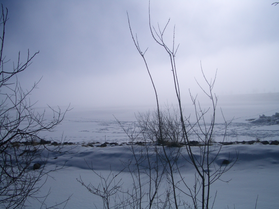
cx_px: 140
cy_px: 104
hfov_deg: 52.6
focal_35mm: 35
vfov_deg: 40.7
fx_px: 282
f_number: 4.3
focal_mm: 5.8
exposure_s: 1/2000
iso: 50
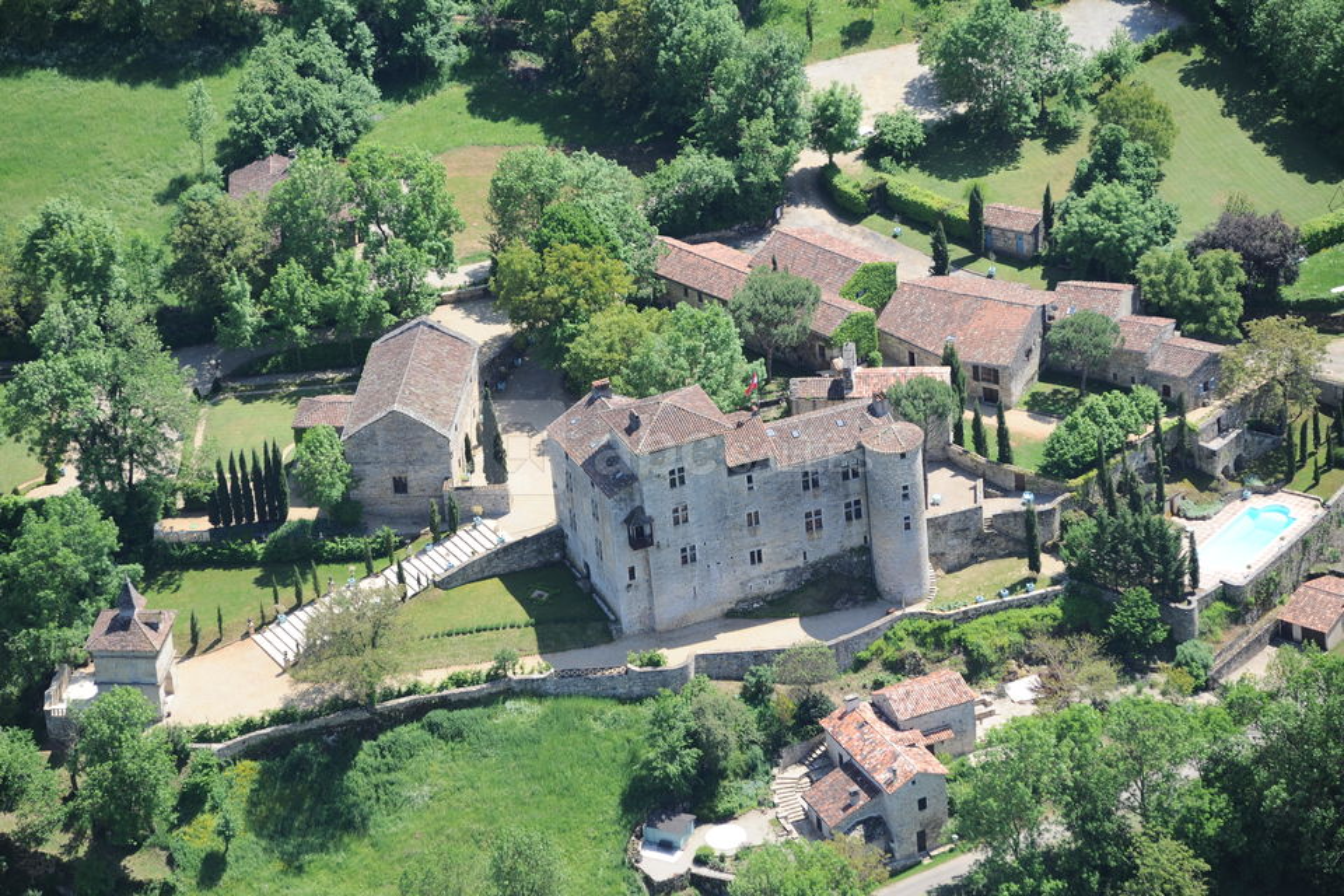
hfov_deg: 13.2
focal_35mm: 155
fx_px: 5786
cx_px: 672
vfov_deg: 8.9
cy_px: 448
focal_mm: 155
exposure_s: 1/640
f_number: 5.6
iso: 200
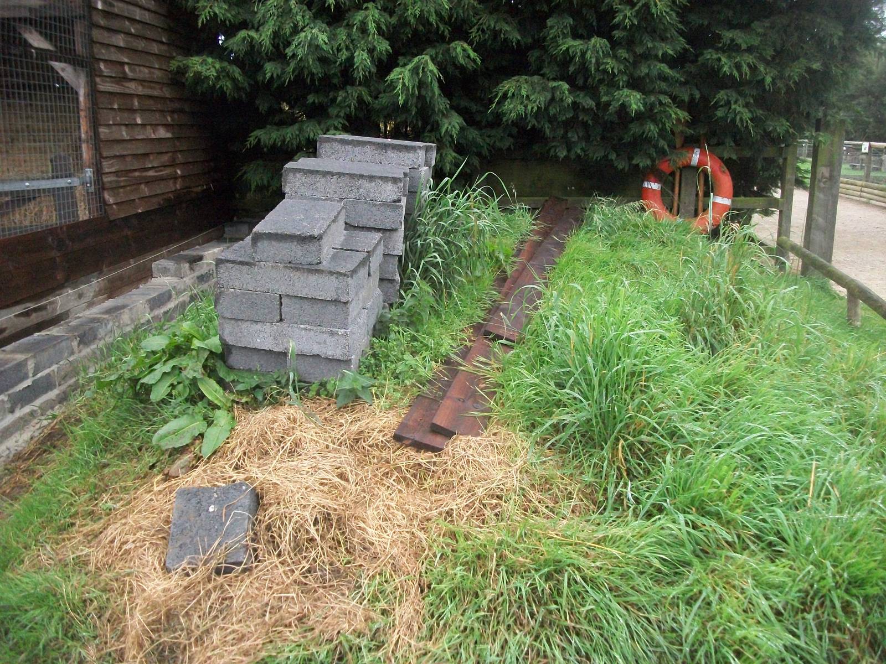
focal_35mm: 32
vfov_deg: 44.2
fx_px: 819
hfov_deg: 56.8
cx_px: 443
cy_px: 332
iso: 503
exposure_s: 1/500
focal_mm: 5.7
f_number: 2.9
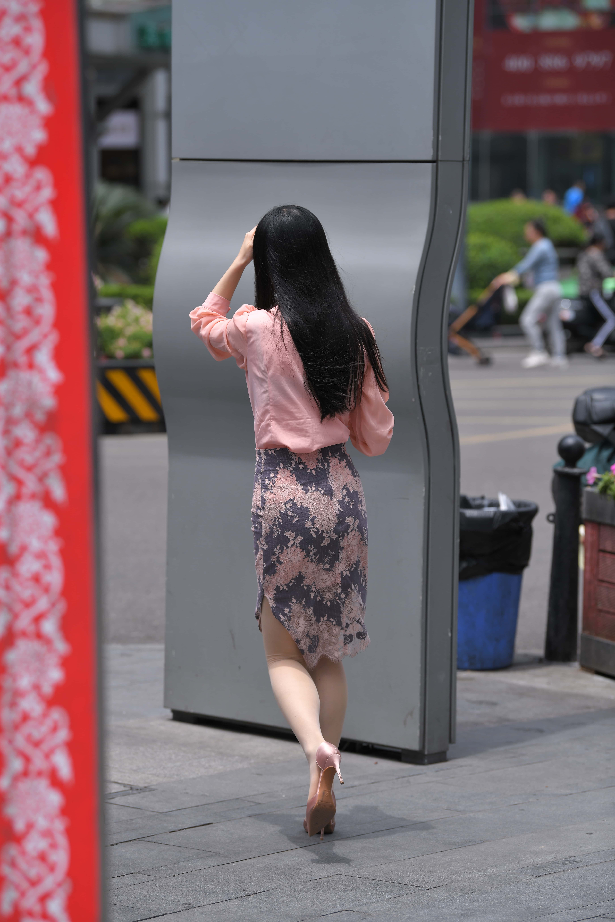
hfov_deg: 10.2
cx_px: 308
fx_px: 3459
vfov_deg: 15.2
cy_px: 461
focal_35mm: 135
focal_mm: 135
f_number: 4
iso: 140
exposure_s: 1/800
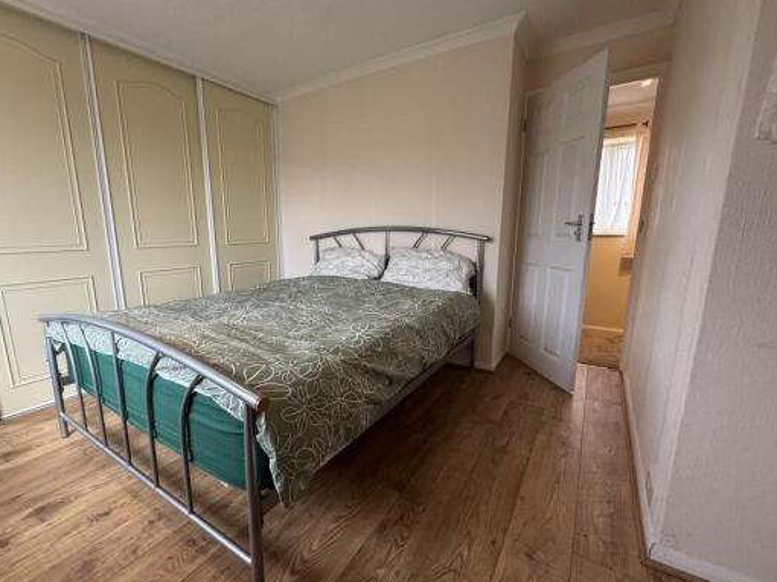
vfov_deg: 78.0
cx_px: 353
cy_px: 301
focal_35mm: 16
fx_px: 359
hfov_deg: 94.3
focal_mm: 2.22
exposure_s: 1/99
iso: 250
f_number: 2.2
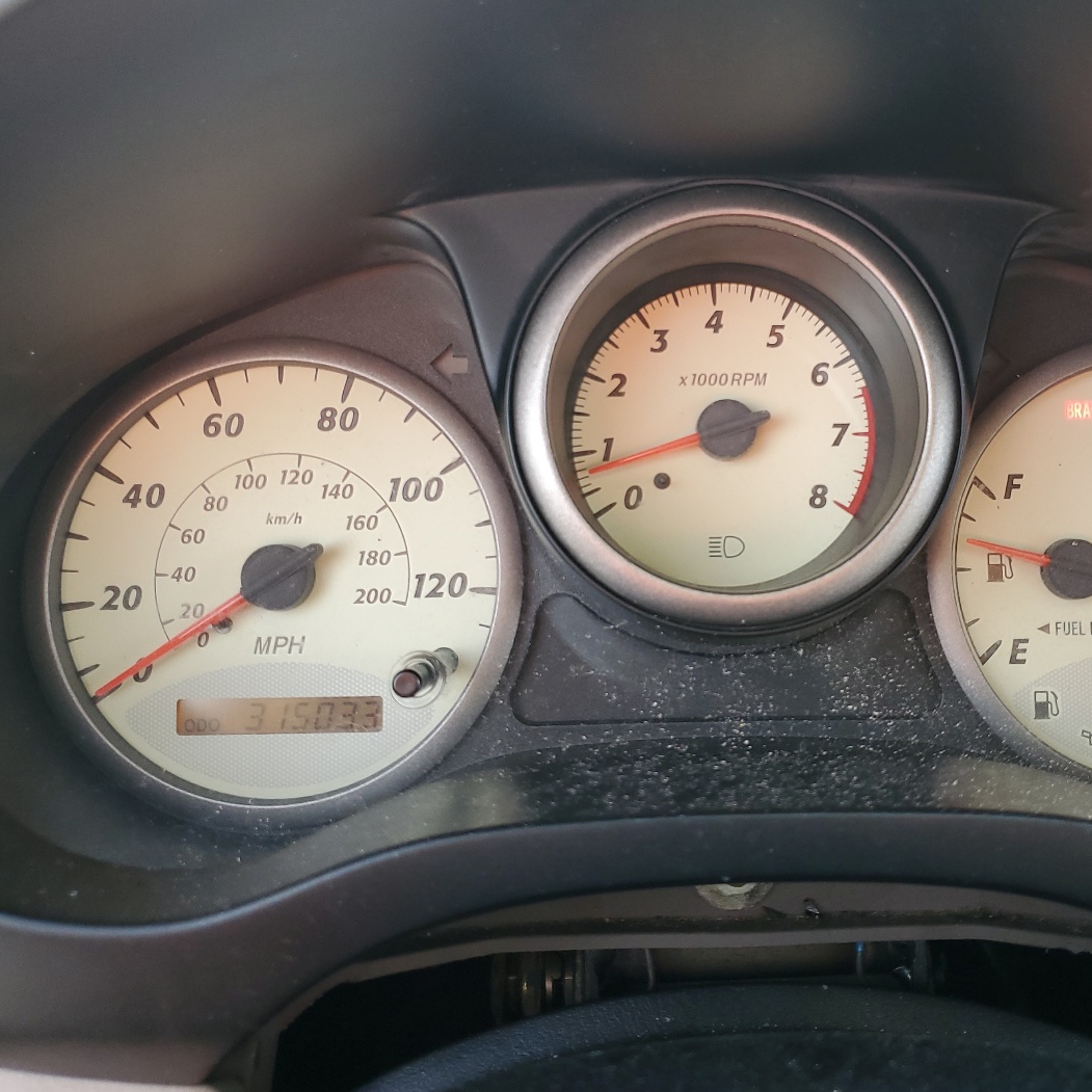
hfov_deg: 46.8
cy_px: 478
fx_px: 1249
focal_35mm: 35
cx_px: 688
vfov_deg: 47.1
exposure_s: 1/120
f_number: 1.5
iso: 59
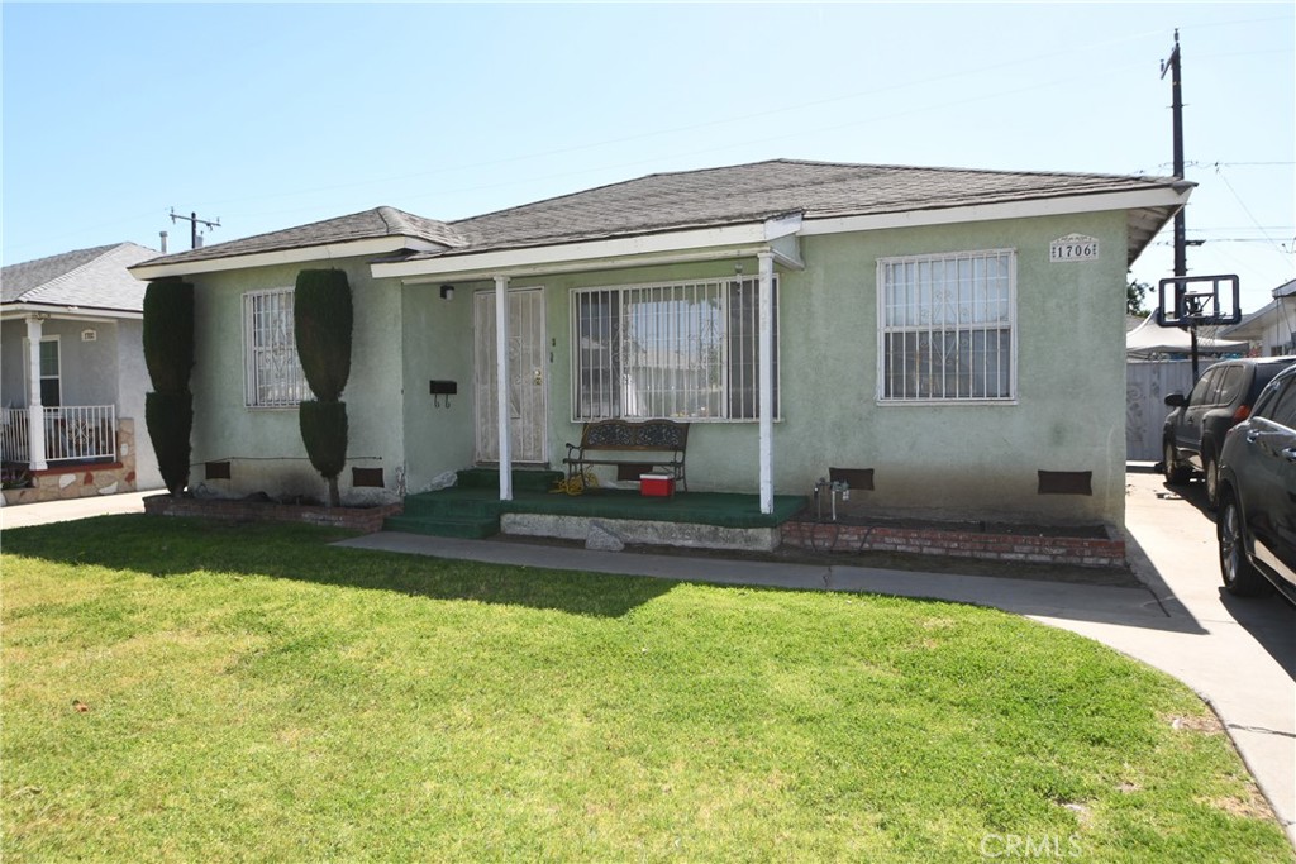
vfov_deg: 57.2
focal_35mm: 22
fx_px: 792
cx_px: 648
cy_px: 432
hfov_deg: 78.6
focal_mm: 15
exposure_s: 1/200
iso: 100
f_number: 7.1
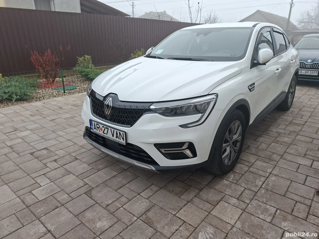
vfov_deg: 58.9
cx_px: 160
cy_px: 120
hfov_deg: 73.9
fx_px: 212
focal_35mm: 23
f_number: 1.8
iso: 50
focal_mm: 5.54
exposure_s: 1/149
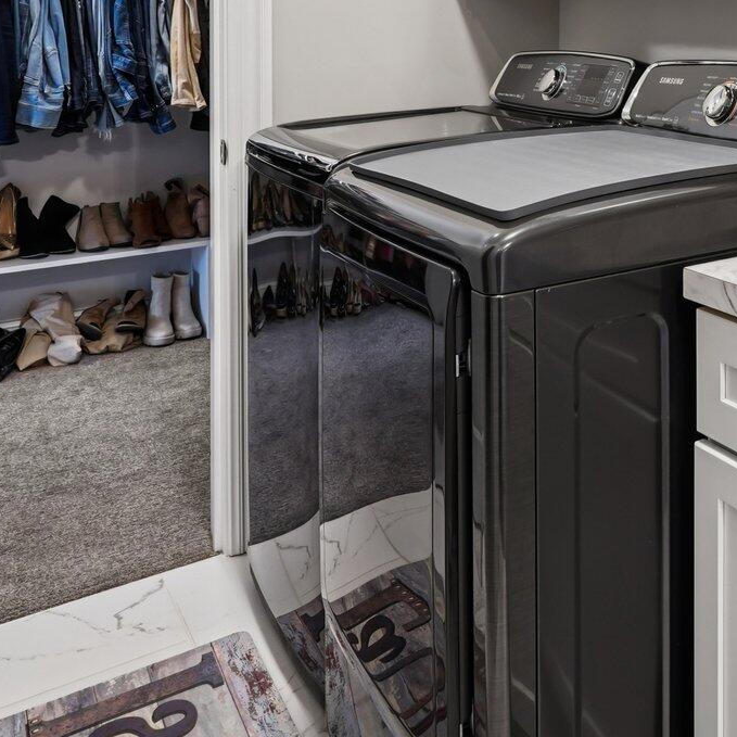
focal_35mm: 41
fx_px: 988
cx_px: 844
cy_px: 28
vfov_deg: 37.3
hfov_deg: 34.3
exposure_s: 1/5
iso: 400
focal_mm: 16
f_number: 8
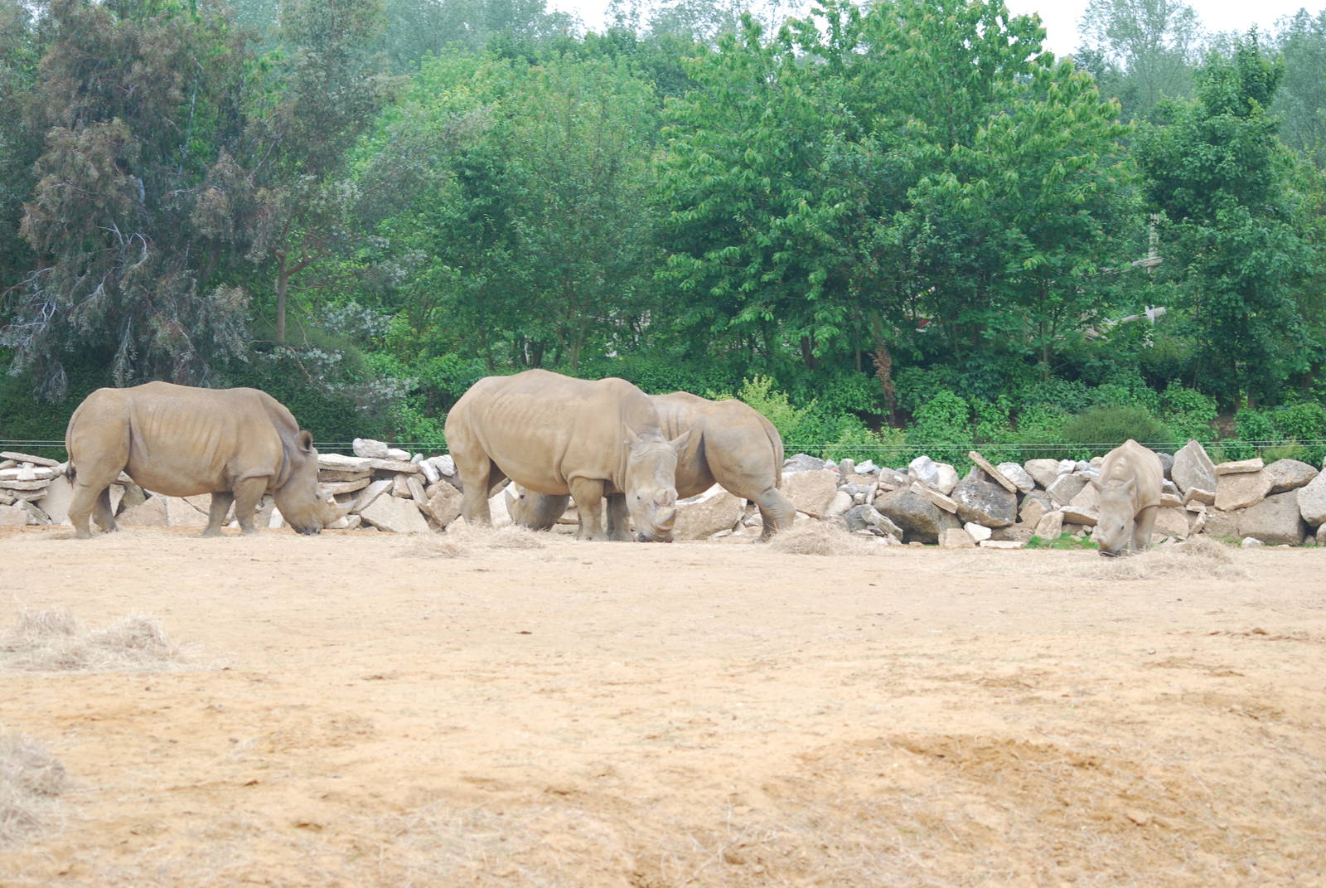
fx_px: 4315
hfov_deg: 17.5
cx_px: 663
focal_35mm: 117
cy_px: 444
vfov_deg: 11.7
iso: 200
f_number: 5
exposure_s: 1/125
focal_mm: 78
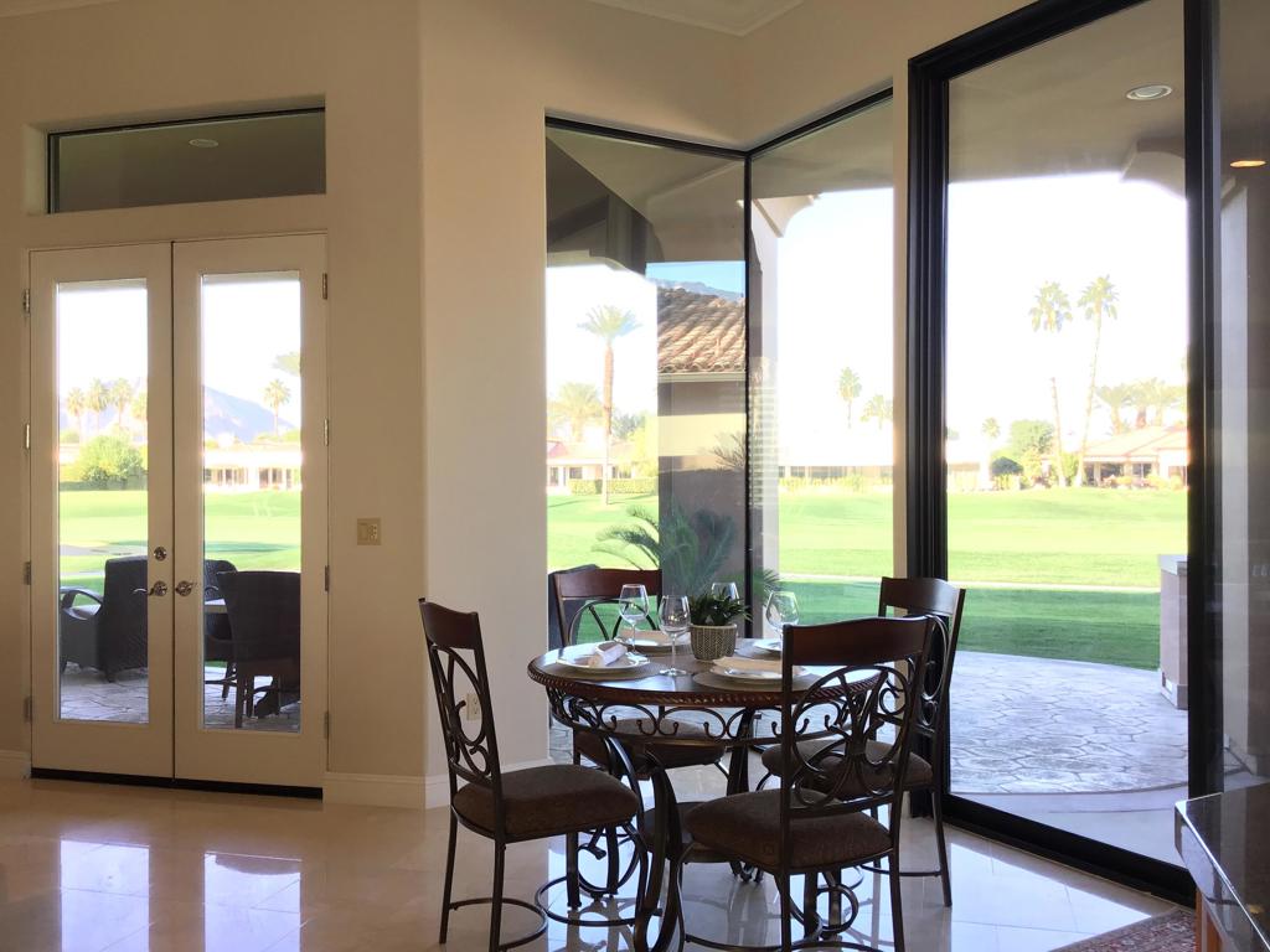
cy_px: 476
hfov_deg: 58.4
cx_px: 635
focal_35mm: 31
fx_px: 1137
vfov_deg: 45.4
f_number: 2.4
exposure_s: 1/60
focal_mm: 3.3
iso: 25
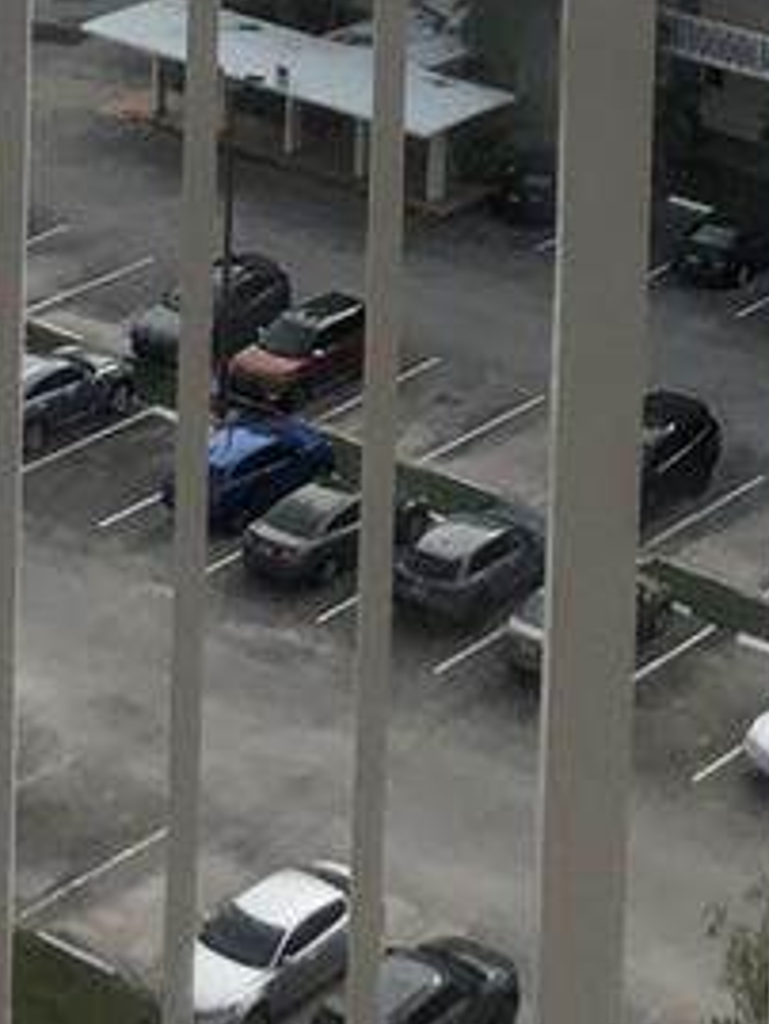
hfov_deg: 11.8
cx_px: 156
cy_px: -864
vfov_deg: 13.9
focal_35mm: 125
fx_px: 3700
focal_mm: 3.99
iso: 20
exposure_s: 1/4425
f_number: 1.8
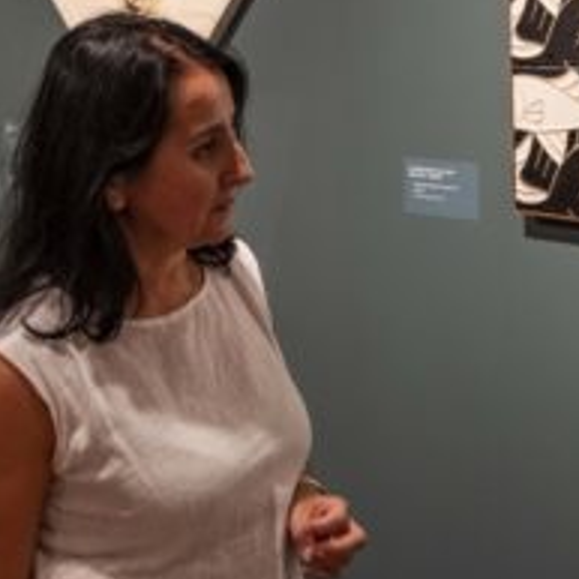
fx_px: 1590
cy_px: 146
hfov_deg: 20.2
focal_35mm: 84
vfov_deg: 20.5
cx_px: 532
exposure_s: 1/40
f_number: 2.8
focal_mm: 42
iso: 1000
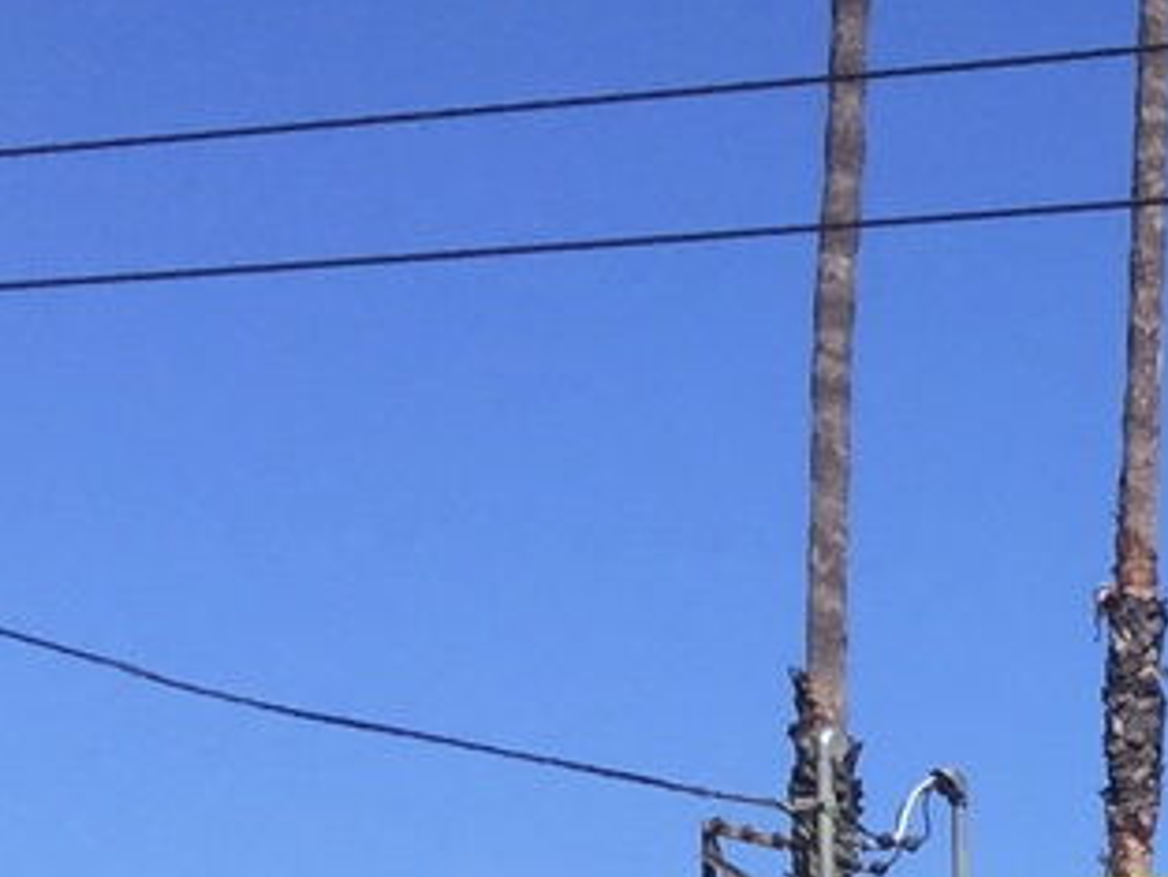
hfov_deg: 10.8
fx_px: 5097
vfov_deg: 8.9
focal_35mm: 151
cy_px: 2120
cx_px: 2922
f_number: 2.2
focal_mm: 4.15
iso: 32
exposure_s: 1/1647
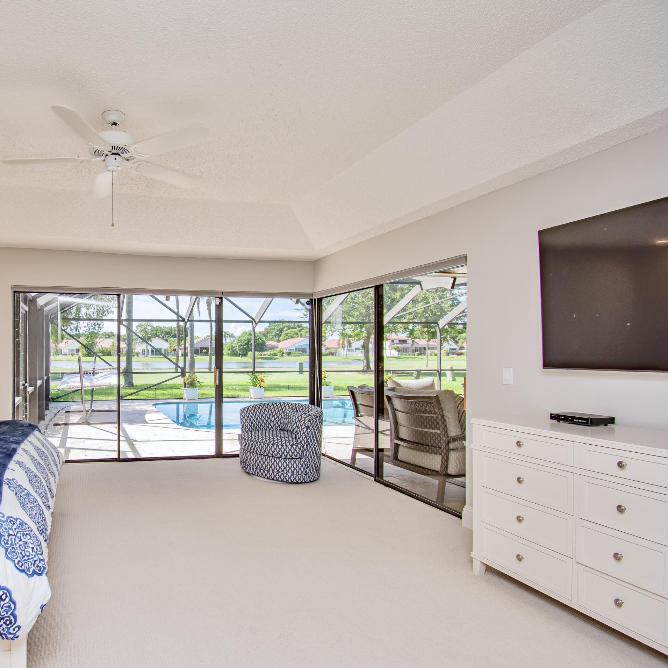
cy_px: 348
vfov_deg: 74.8
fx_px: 437
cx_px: 156
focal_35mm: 20
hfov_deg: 69.2
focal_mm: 10
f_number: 5.6
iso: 180
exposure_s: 1/125
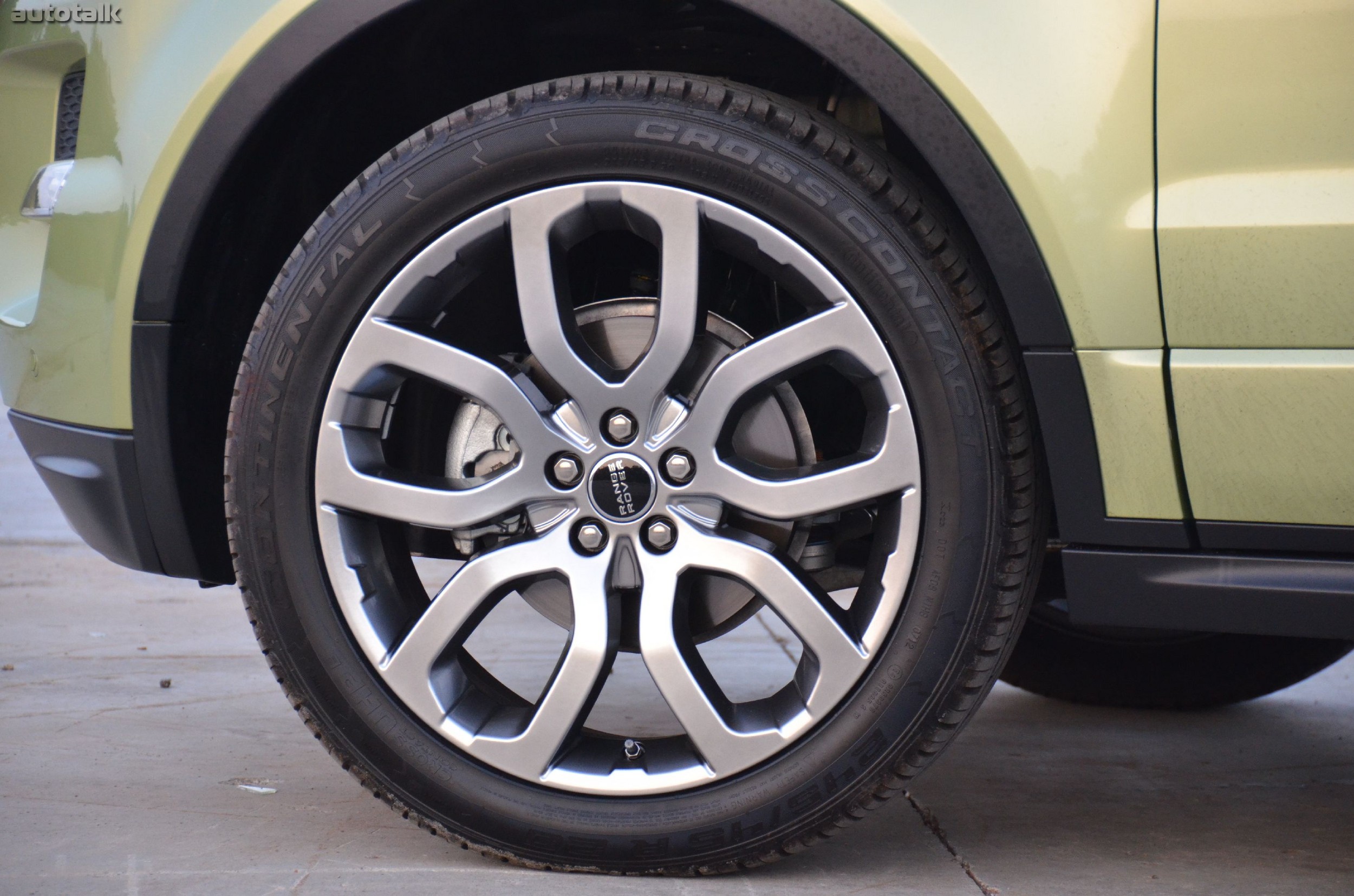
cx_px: 677
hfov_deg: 13.1
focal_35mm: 158
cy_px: 448
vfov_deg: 8.7
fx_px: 5912
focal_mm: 105
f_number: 5.3
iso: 1600
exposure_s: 1/400
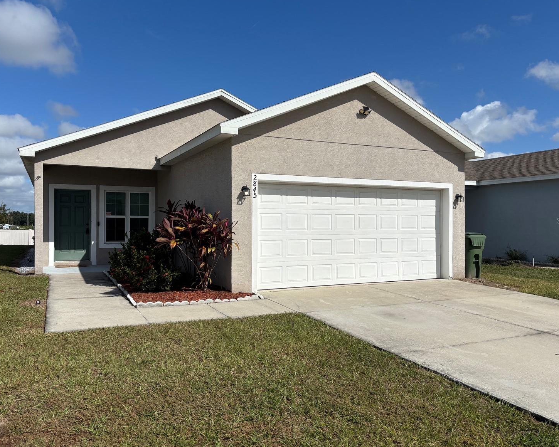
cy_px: 220
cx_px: 285
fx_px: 463
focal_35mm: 28
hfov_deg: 62.2
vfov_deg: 51.5
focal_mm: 5.96
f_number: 1.6
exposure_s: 1/7692
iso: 50
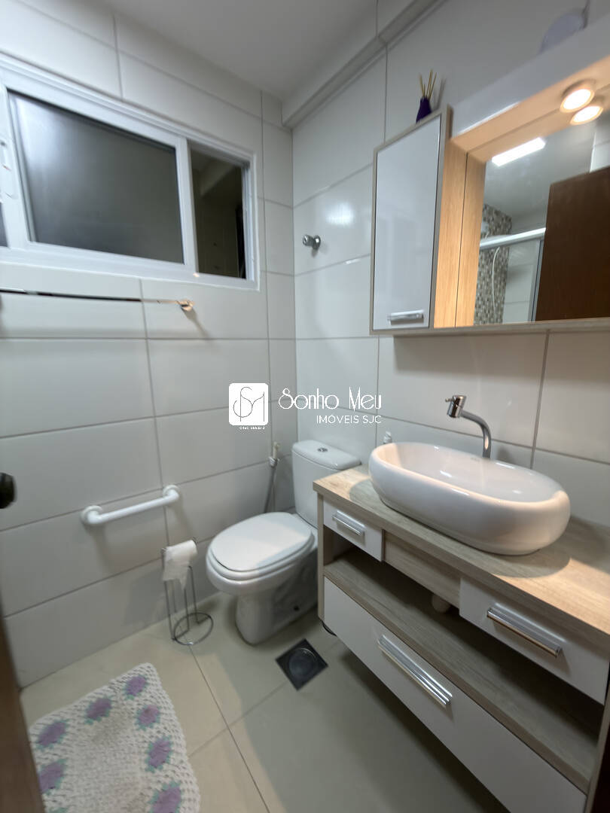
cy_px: 406
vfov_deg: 102.1
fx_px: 329
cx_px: 305
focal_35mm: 14
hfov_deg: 85.7
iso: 64
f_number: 2.2
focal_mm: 2.22
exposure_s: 1/30
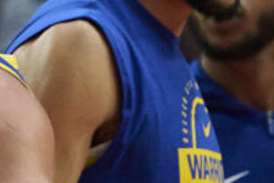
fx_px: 17862
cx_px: -364
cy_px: 81
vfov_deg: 0.6
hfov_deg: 0.9
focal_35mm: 2347
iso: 6400
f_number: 5.6
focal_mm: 400
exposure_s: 1/960
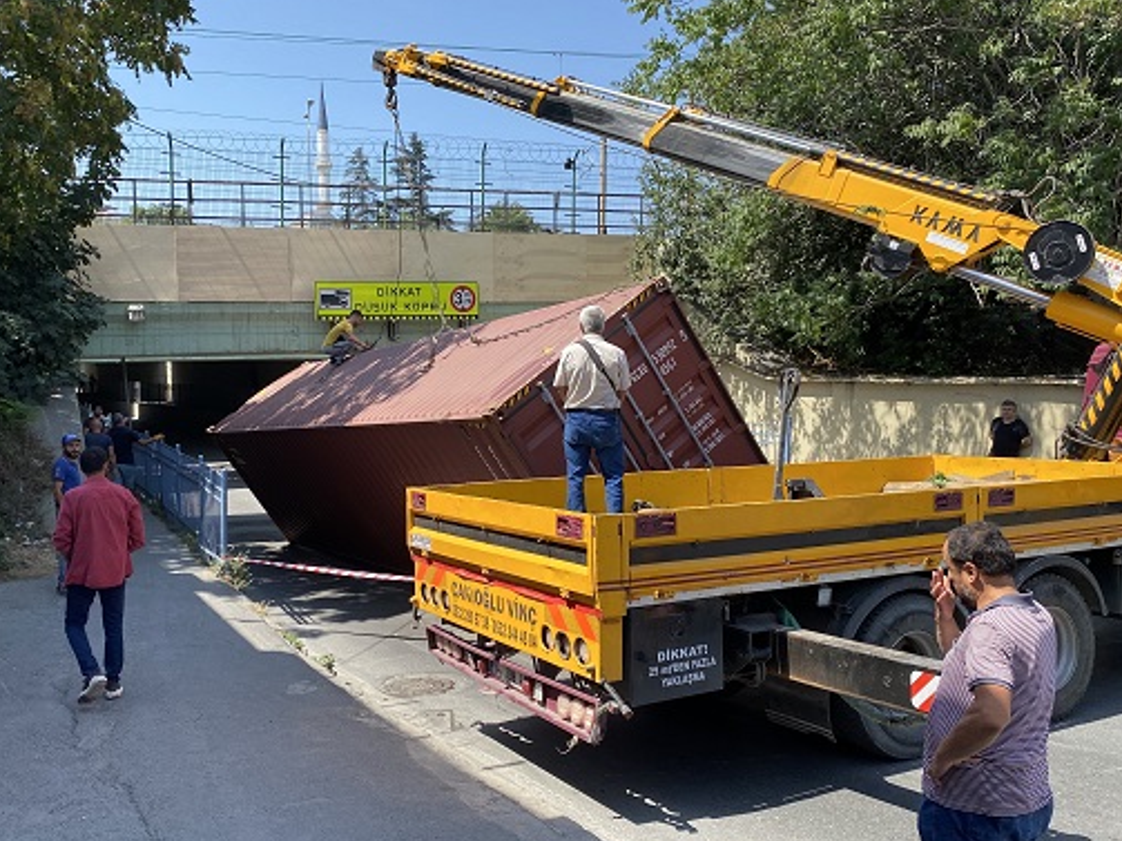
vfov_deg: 45.4
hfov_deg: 58.3
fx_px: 1005
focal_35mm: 31
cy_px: 451
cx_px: 506
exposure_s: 1/1362
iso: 32
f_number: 1.8
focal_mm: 4.25
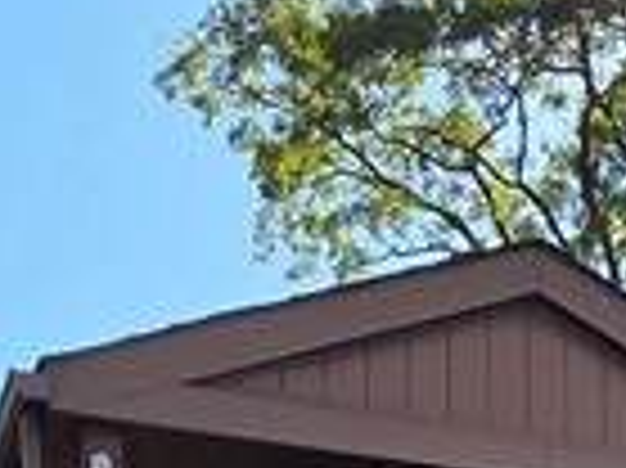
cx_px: 495
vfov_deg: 12.4
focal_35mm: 96
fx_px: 1735
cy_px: 1094
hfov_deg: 20.2
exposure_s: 1/1120
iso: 40
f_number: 1.9
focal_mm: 2.2
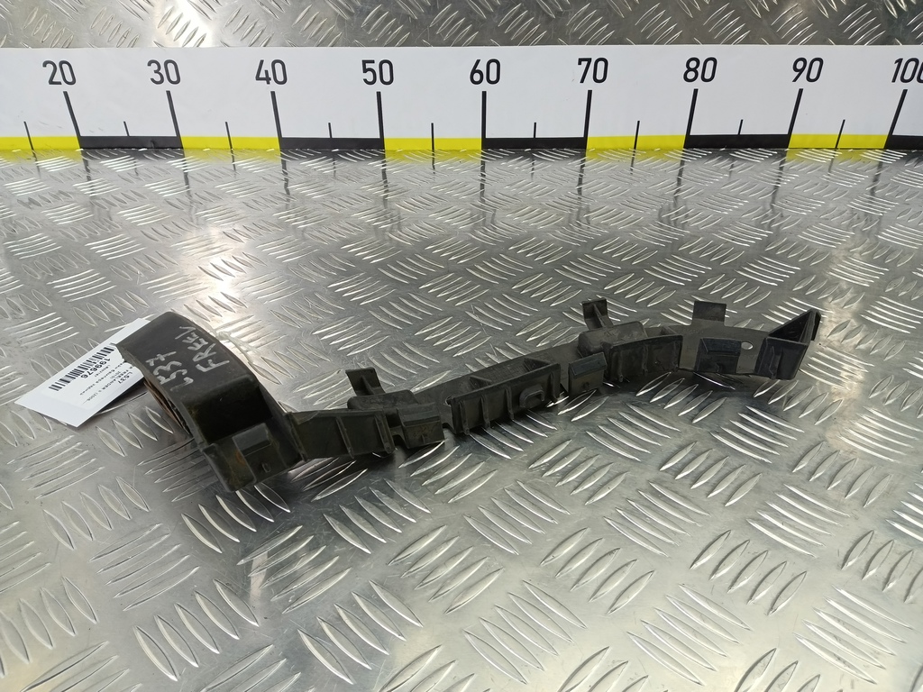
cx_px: 462
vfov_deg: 58.9
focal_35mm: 23
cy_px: 346
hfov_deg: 73.9
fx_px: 613
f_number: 1.6
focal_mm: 4.11
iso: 118
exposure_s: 1/50
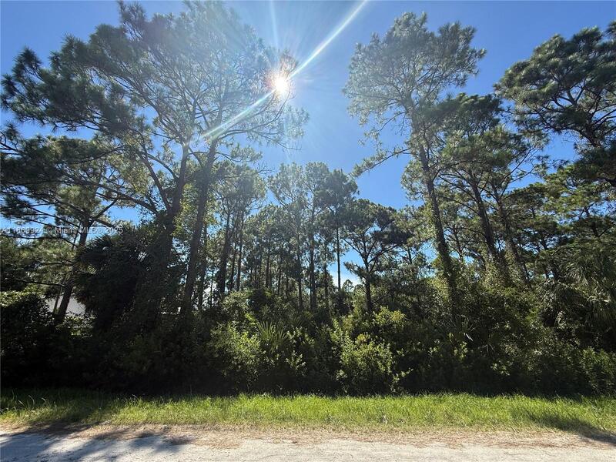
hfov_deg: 102.1
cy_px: 231
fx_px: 249
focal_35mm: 14
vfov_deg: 85.7
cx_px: 308
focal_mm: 2.22
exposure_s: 1/1399
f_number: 2.2
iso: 50
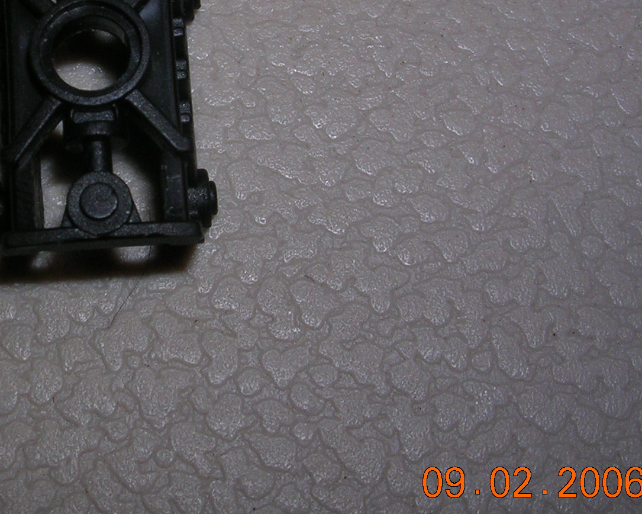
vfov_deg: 21.6
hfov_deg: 26.6
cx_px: 123
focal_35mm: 70
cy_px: 123
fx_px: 1330
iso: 50
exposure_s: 1/60.1
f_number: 5.6
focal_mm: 5.8
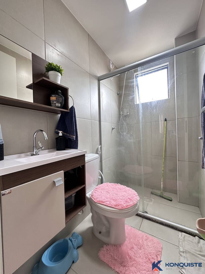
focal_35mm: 14
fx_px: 111
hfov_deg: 85.7
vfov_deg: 102.1
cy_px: 137
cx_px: 102
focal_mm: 2.22
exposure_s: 1/99
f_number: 2.2
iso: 160
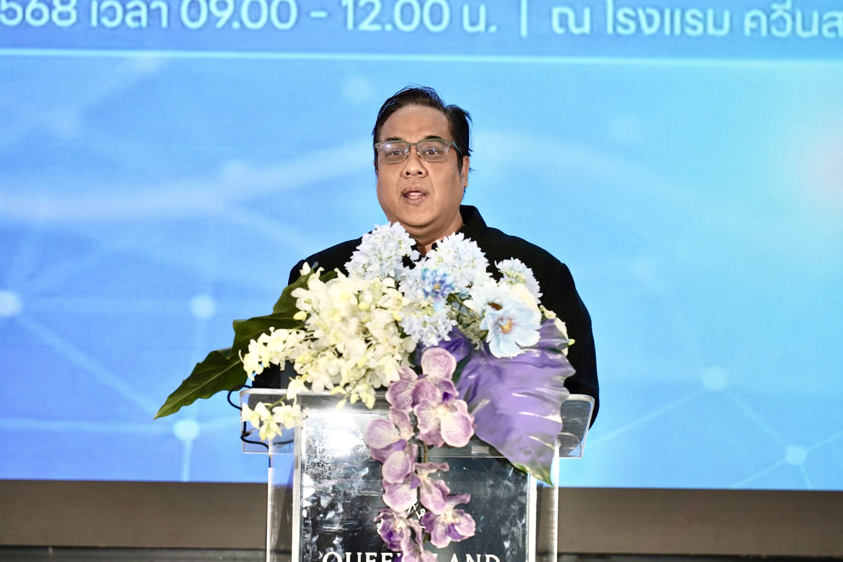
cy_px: 281
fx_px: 4285
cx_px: 422
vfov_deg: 7.5
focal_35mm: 183
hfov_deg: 11.2
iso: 320
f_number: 5.6
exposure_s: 1/125
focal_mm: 183
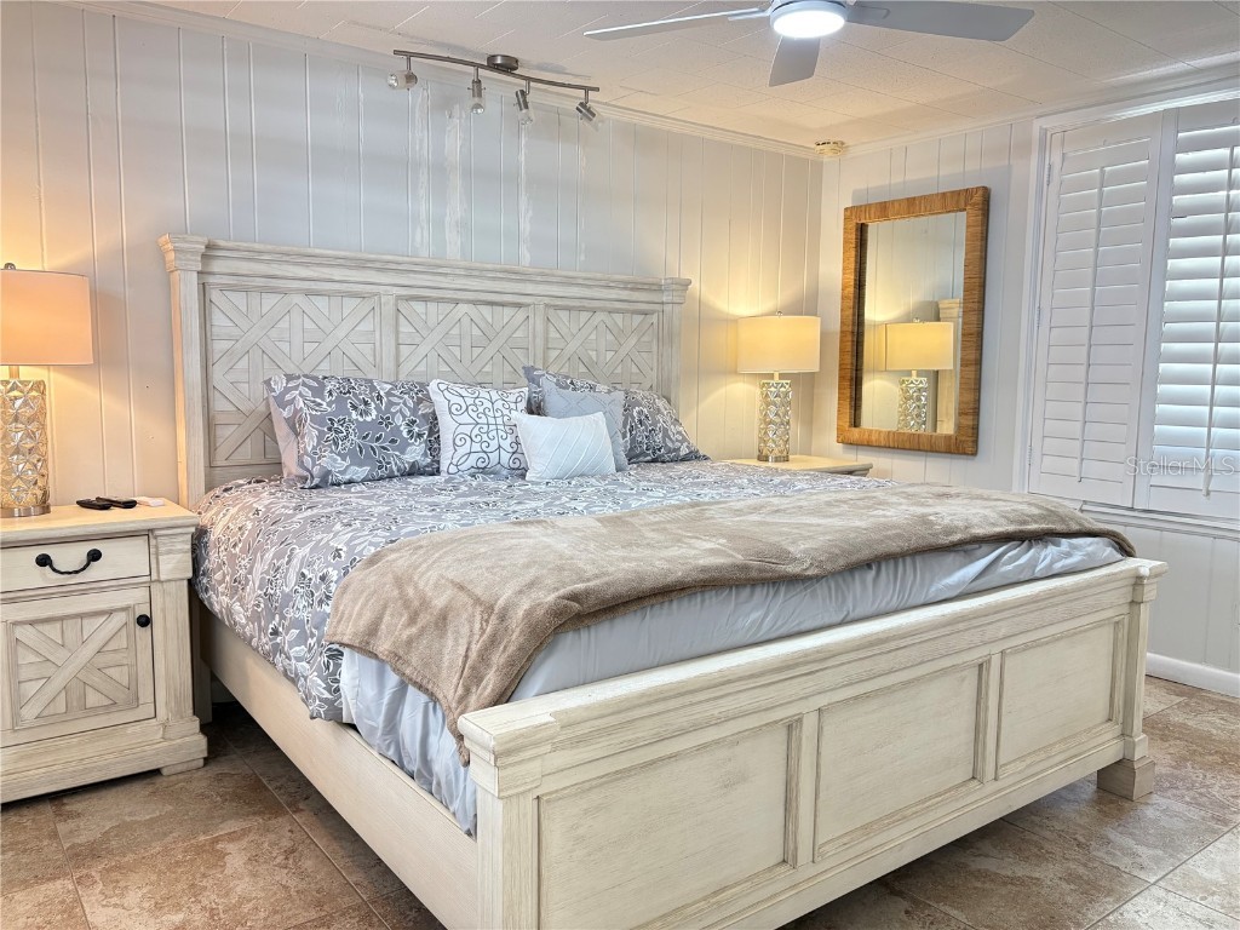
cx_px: 620
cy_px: 465
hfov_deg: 67.3
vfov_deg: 53.1
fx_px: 931
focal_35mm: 26
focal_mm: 5.96
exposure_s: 1/60
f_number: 1.6
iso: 200
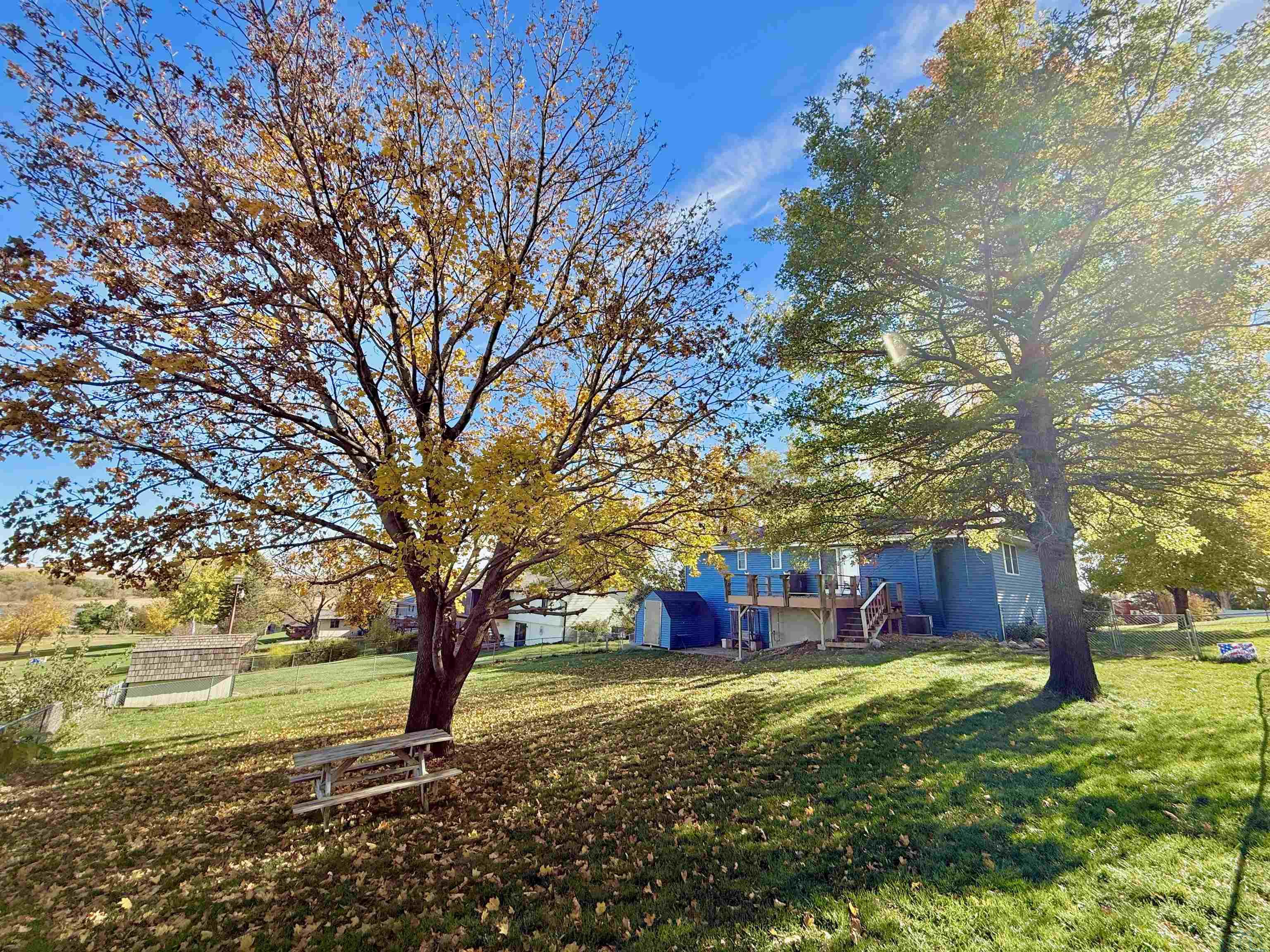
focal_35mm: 14
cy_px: 476
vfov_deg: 85.7
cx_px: 635
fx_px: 514
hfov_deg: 102.1
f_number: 2.2
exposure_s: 1/625
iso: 50
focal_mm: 2.22
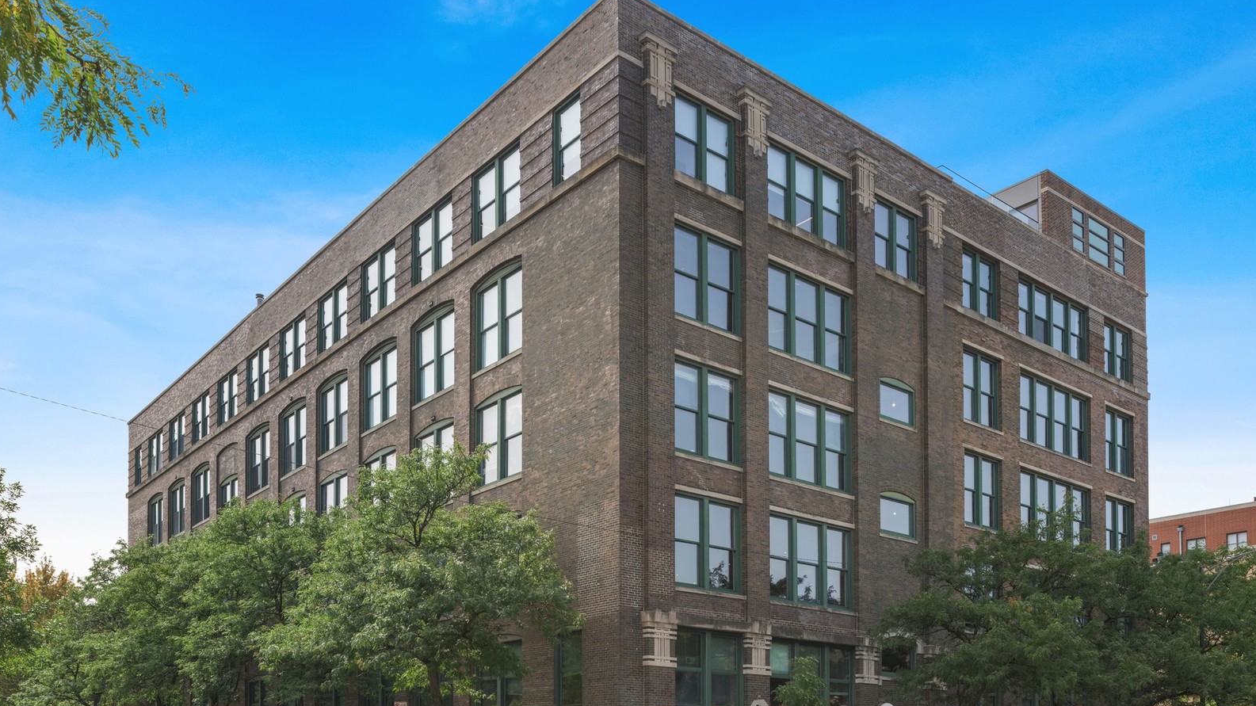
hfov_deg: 64.3
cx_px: 626
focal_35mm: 30
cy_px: 406
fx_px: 999
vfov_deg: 38.8
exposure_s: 1/100
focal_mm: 24
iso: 200
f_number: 11
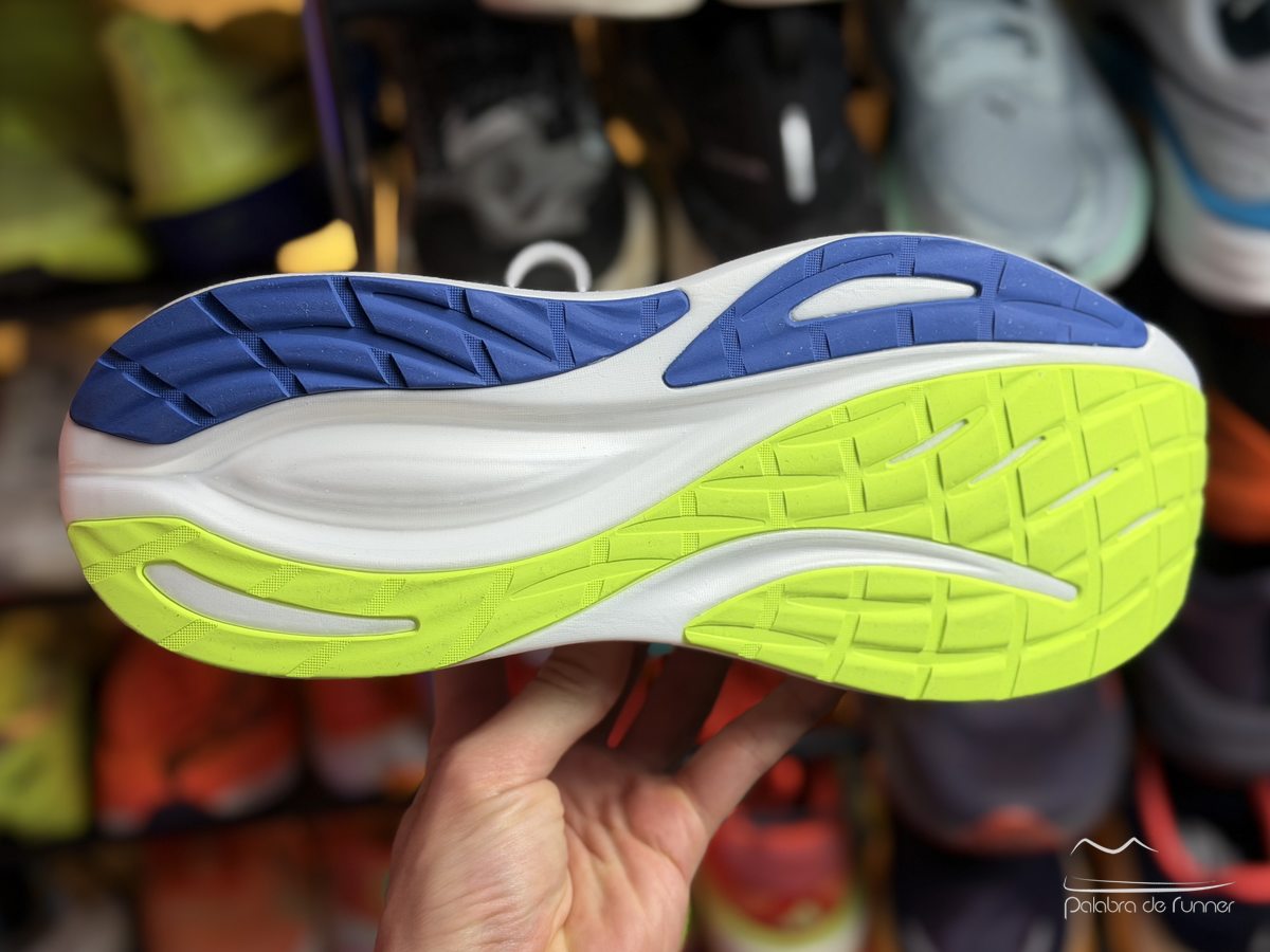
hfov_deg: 39.7
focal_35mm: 48
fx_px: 1761
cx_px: 635
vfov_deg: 30.3
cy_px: 476
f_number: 1.78
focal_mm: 6.76
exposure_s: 1/100
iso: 64
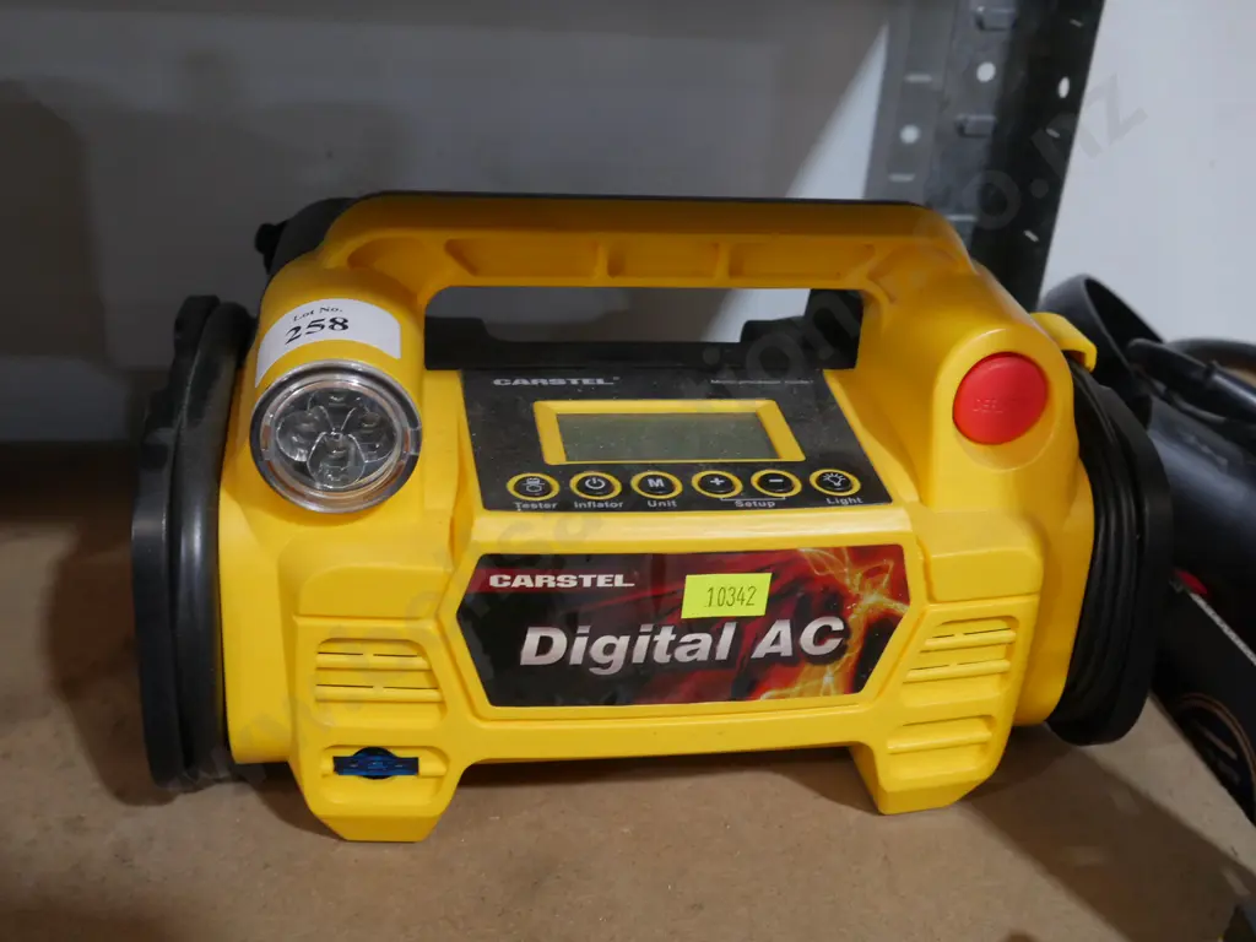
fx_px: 1451
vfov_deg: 36.0
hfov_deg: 46.8
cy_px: 471
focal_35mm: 40
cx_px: 628
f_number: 5.6
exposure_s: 1/60
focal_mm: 20
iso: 1250
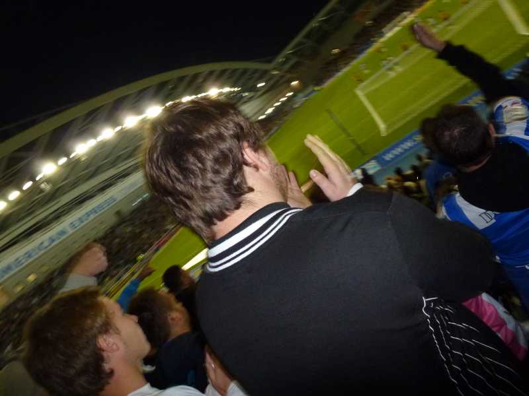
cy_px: 198
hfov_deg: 71.6
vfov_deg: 56.8
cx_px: 264
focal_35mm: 24
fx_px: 367
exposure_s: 1/60
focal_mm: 4.3
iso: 400
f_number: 3.3
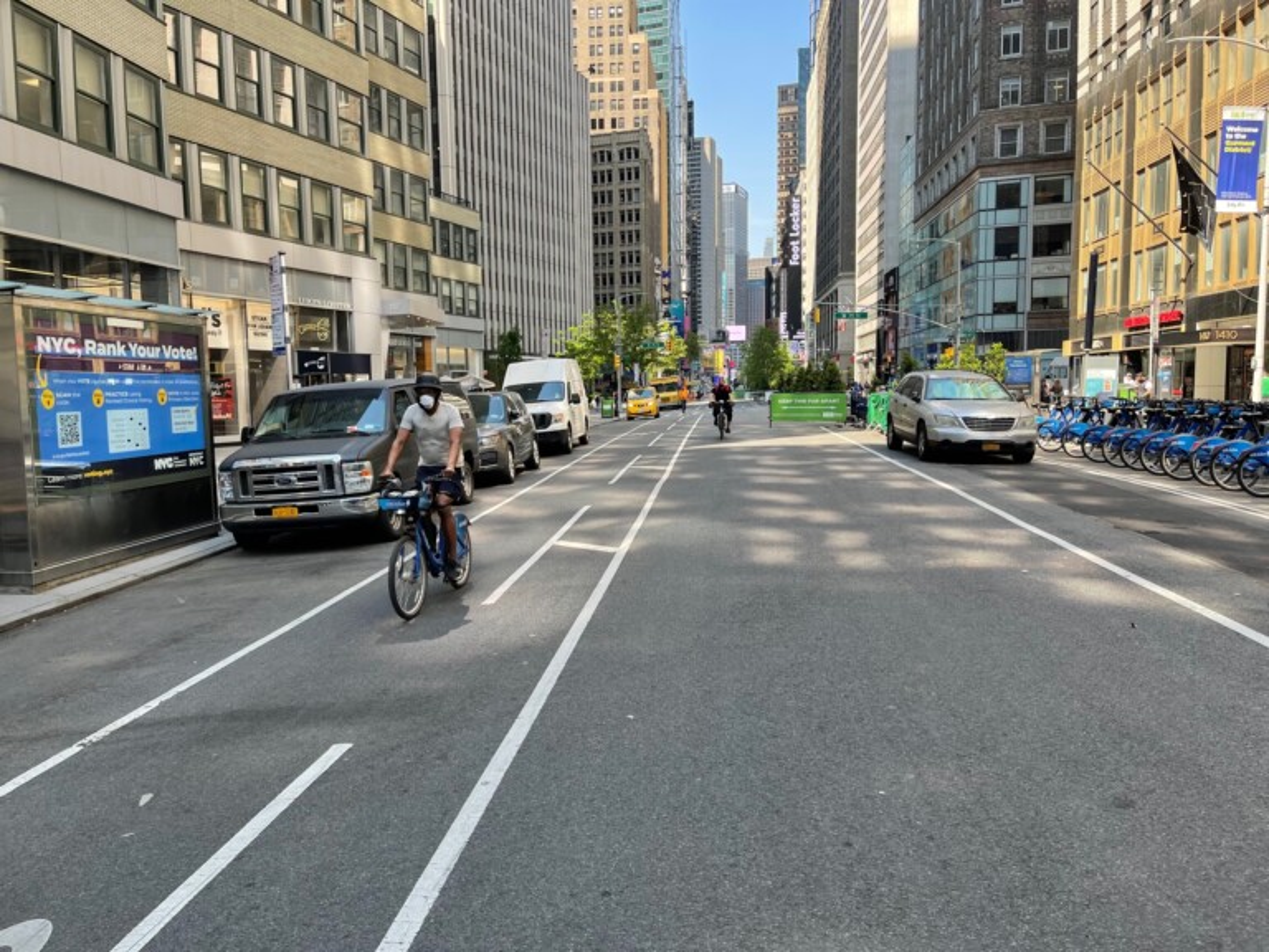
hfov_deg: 67.3
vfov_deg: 53.1
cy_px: 476
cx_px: 634
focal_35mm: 26
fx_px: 953
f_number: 1.6
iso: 32
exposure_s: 1/523
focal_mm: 5.1
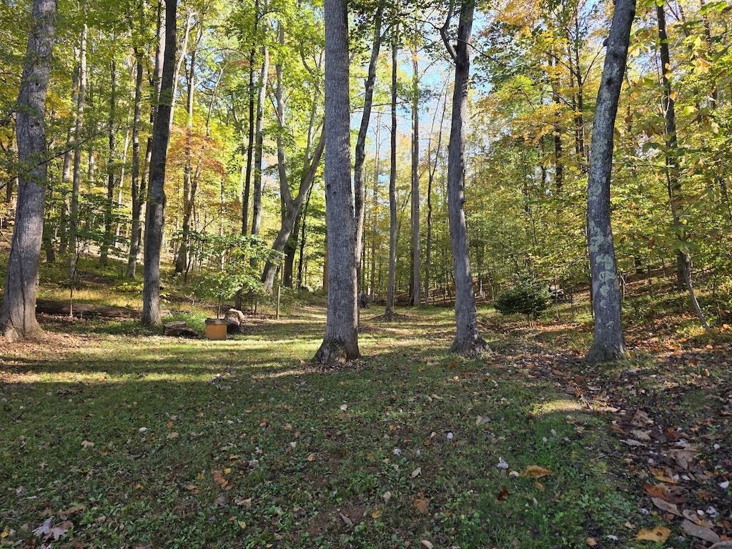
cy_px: 274
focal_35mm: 23
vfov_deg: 58.9
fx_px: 486
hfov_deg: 73.9
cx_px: 366
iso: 50
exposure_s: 1/180
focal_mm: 6.3
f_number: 1.7
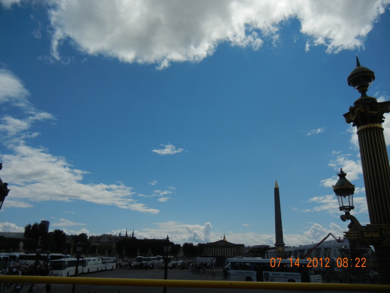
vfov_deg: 46.8
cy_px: 146
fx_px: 338
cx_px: 195
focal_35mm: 30
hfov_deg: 60.0
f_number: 7
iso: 160
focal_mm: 5.4
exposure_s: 1/1447
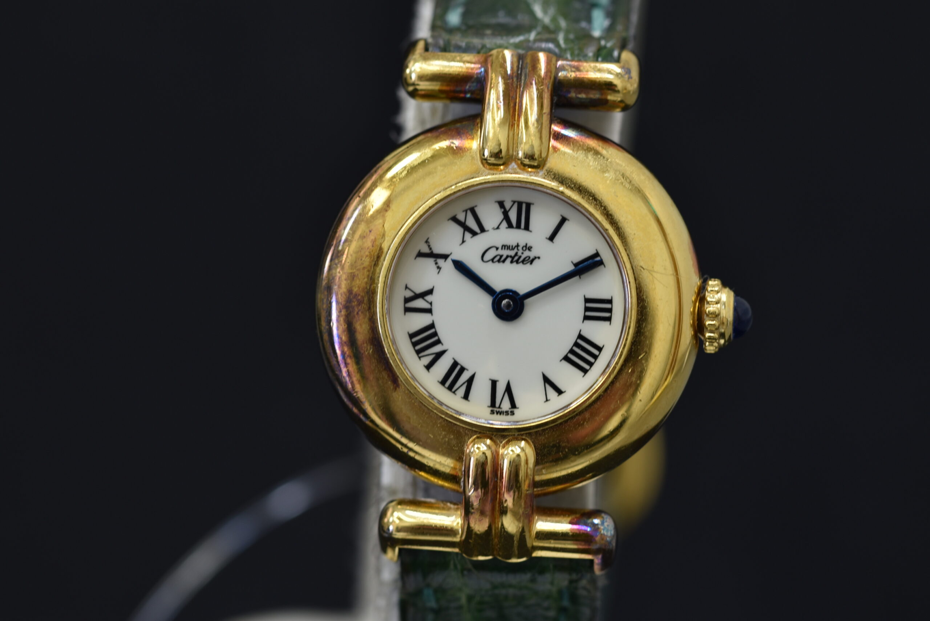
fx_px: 3490
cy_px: 310
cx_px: 465
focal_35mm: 135
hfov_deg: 15.2
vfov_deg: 10.2
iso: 100
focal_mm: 90
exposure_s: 1/15
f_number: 6.3
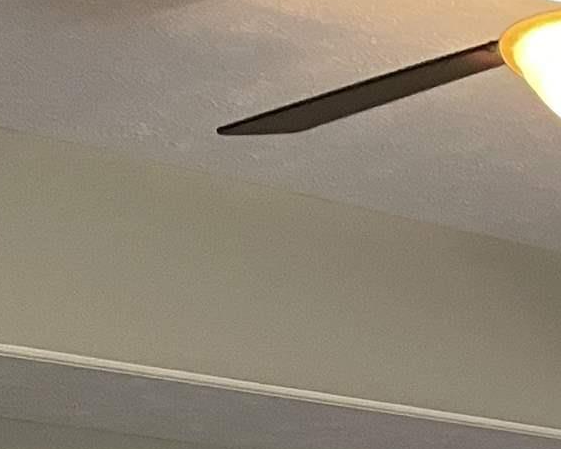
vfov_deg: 9.8
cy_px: 1087
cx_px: 1218
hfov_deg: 11.9
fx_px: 2308
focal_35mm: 139
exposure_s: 1/60
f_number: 1.6
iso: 250
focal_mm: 4.2
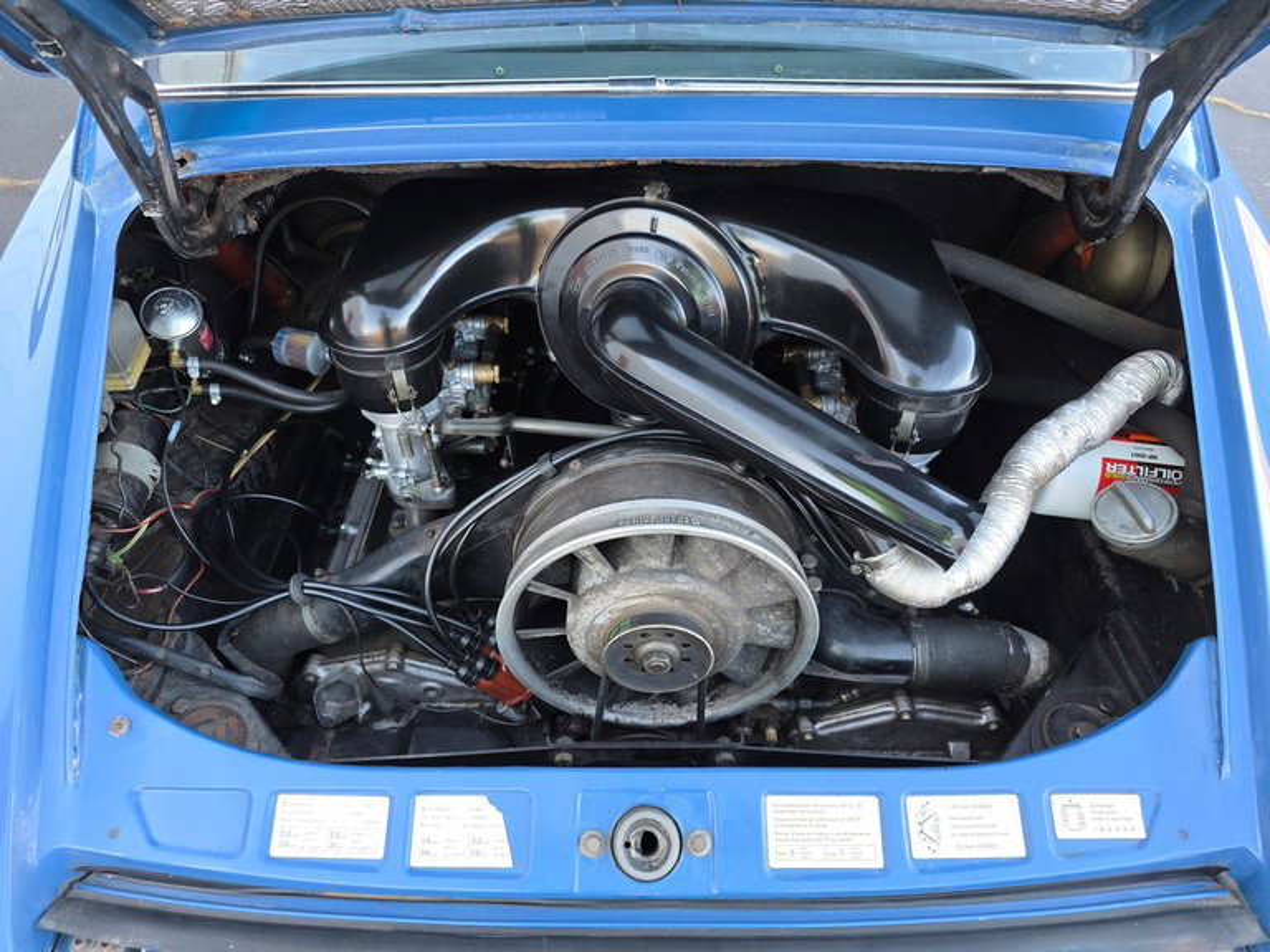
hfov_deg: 73.9
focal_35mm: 23
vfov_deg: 58.9
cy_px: 476
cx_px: 635
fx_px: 844
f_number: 1.7
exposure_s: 1/180
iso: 125
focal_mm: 6.3
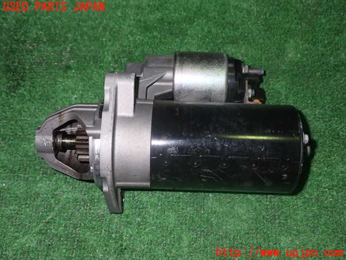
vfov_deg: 37.7
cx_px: 173
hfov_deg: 49.0
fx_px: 380
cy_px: 130
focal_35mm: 38
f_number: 10
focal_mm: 6.83
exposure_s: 1/40
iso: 800
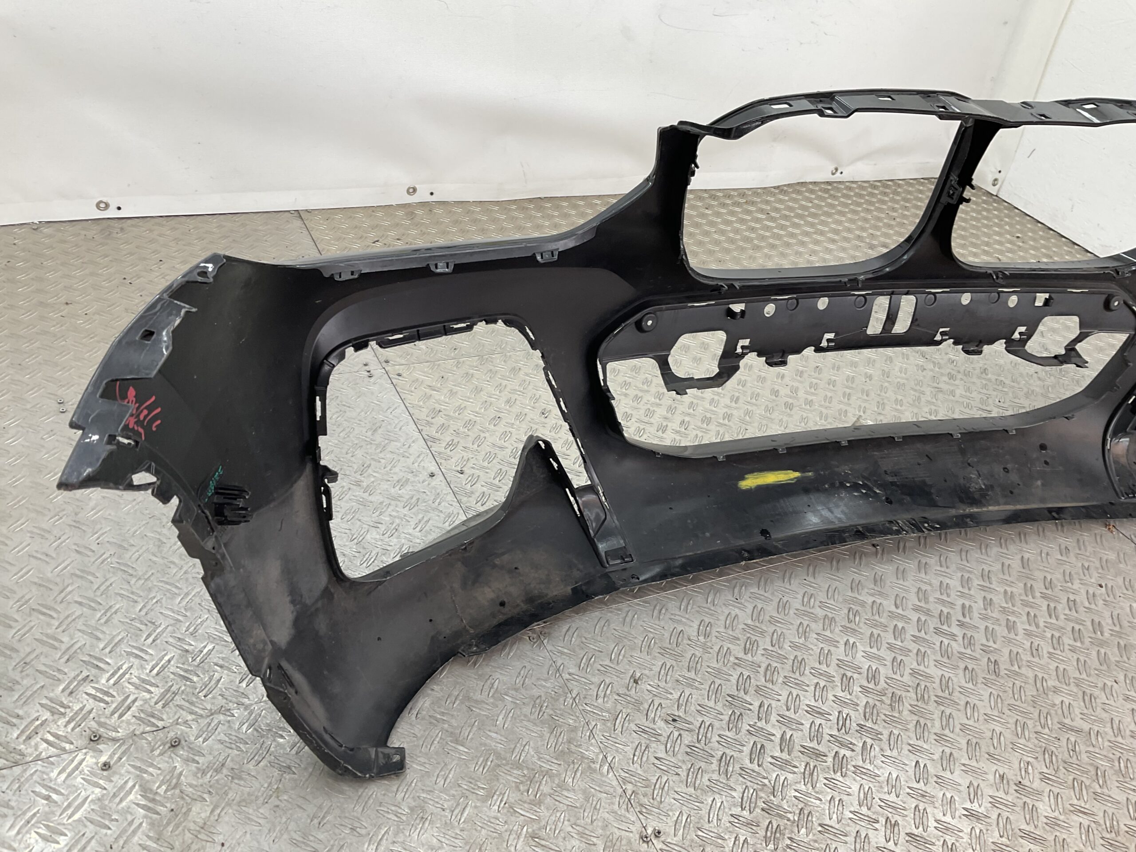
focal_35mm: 29
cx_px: 568
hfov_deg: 61.7
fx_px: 952
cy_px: 426
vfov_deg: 48.2
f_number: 1.8
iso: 25
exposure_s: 1/100
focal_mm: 3
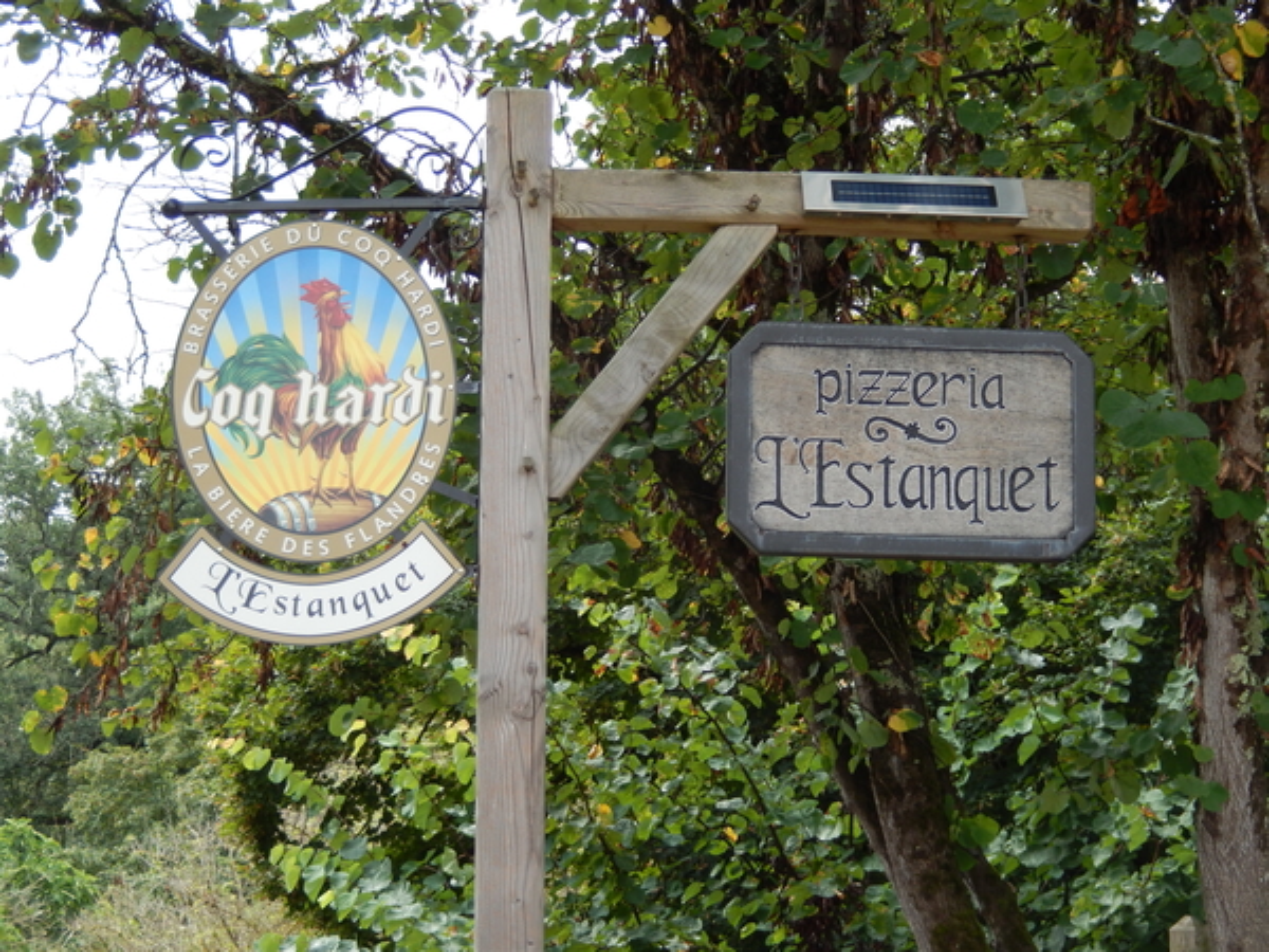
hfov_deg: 29.0
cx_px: 634
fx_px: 2456
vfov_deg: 21.9
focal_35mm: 67
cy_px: 476
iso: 125
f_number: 4.8
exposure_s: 1/100
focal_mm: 12
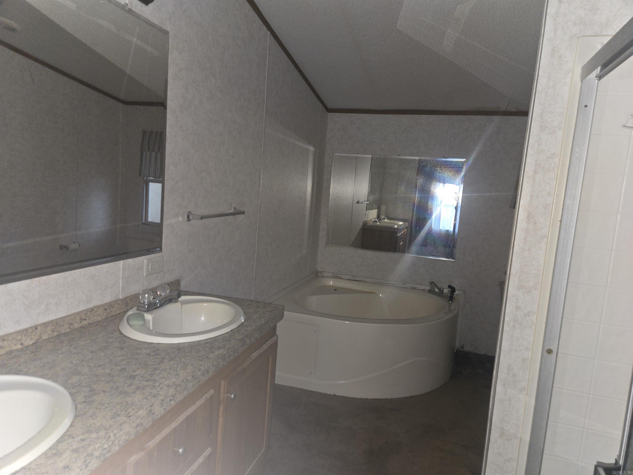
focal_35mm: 23
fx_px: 421
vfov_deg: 58.9
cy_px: 238
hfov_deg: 73.9
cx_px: 316
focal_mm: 5.4
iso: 125
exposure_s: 1/16.8
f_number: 1.8
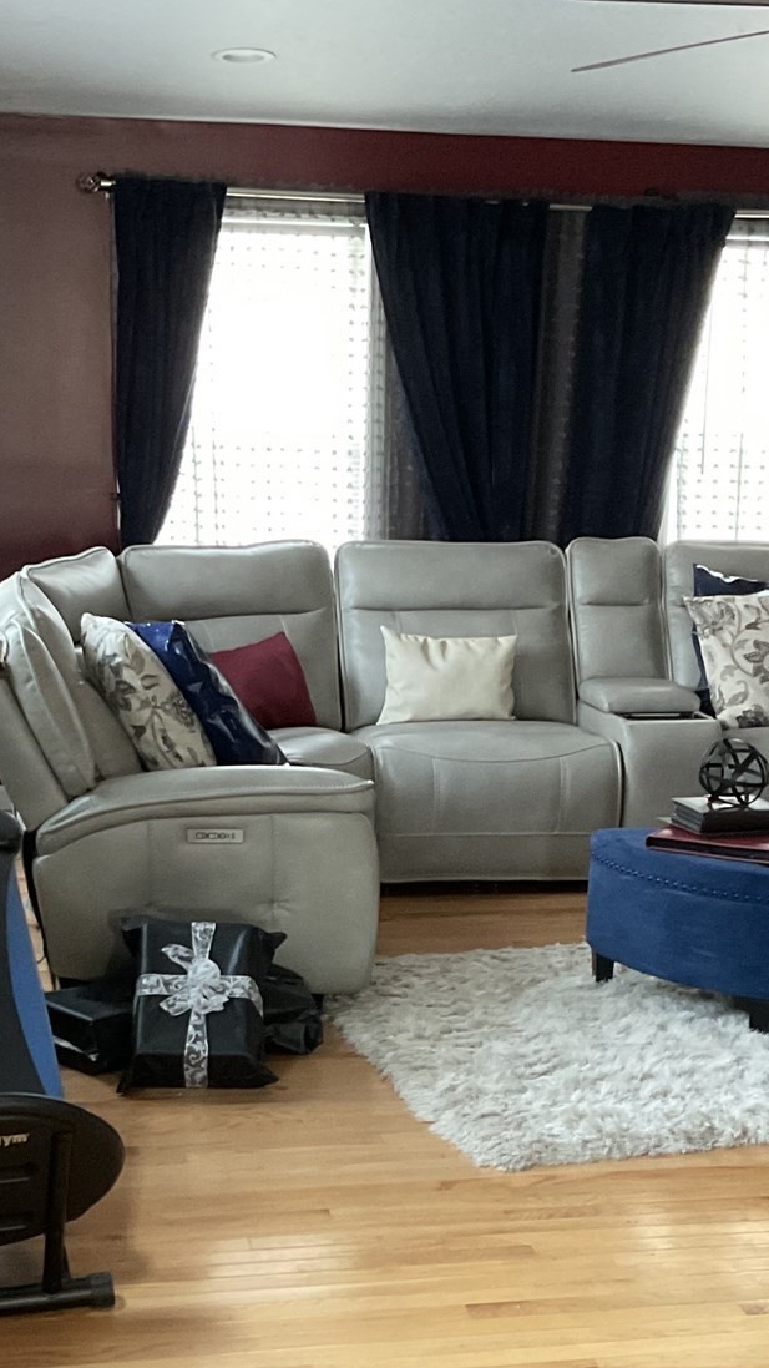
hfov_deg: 20.4
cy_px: 930
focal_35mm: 59
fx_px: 2139
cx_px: 400
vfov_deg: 35.1
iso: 250
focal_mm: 3
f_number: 1.8
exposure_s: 1/30
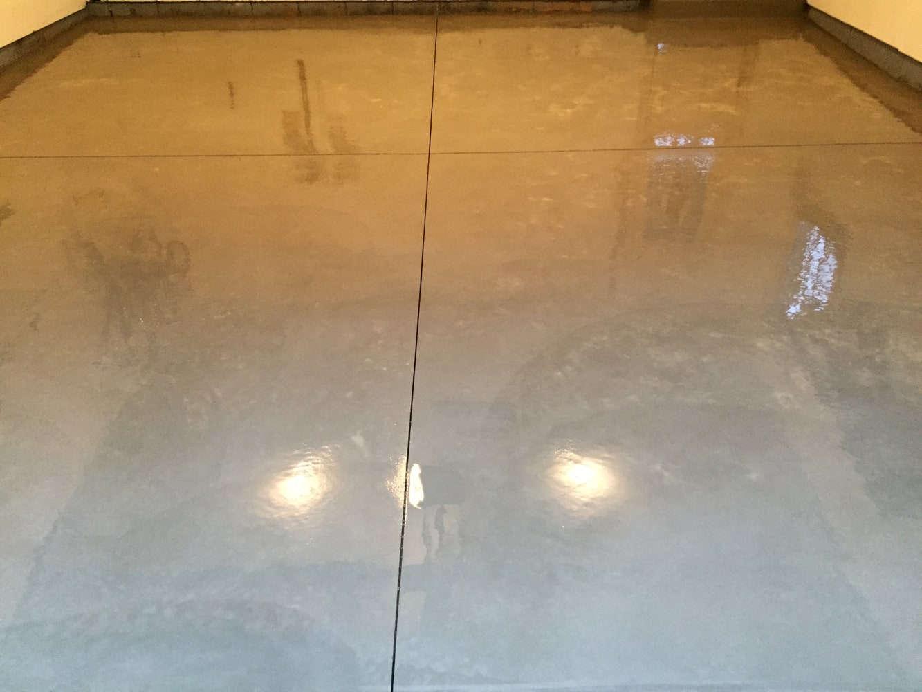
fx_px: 772
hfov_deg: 61.7
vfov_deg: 48.2
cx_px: 461
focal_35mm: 29
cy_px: 346
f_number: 2.2
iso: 250
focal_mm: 4.15
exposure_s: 1/17
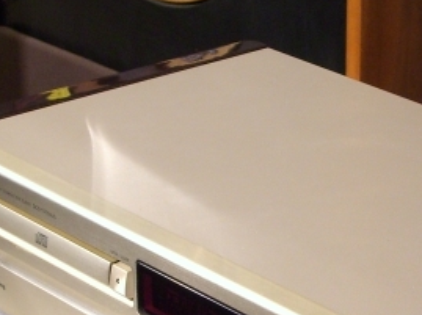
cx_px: 358
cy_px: 282
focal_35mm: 162
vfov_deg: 9.1
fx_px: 1972
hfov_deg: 12.1
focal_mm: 14.2
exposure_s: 1/13
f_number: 4
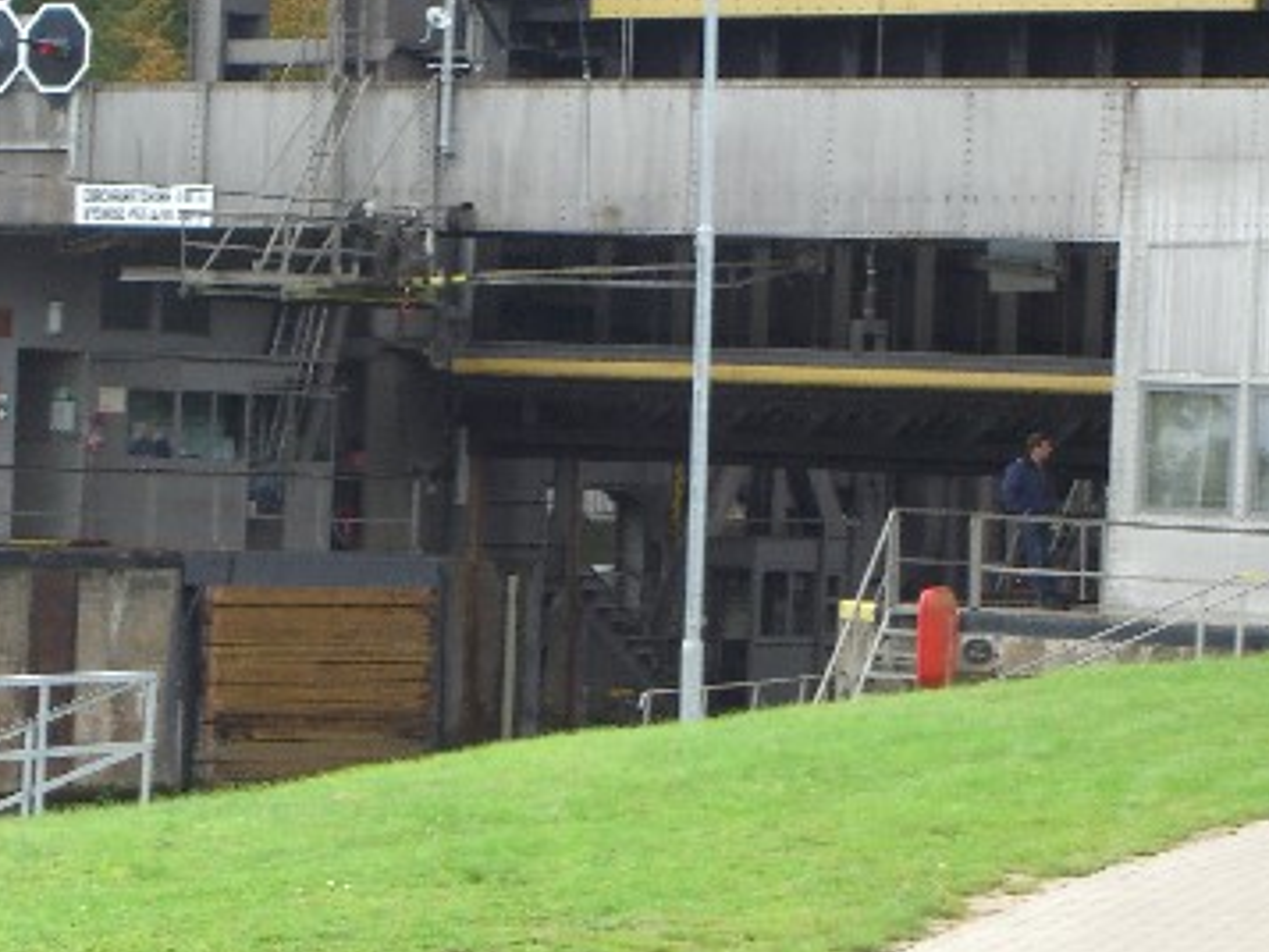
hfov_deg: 10.6
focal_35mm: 186
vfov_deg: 8.0
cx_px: 624
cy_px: 432
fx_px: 6821
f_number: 5.1
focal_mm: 23.7
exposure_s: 1/60
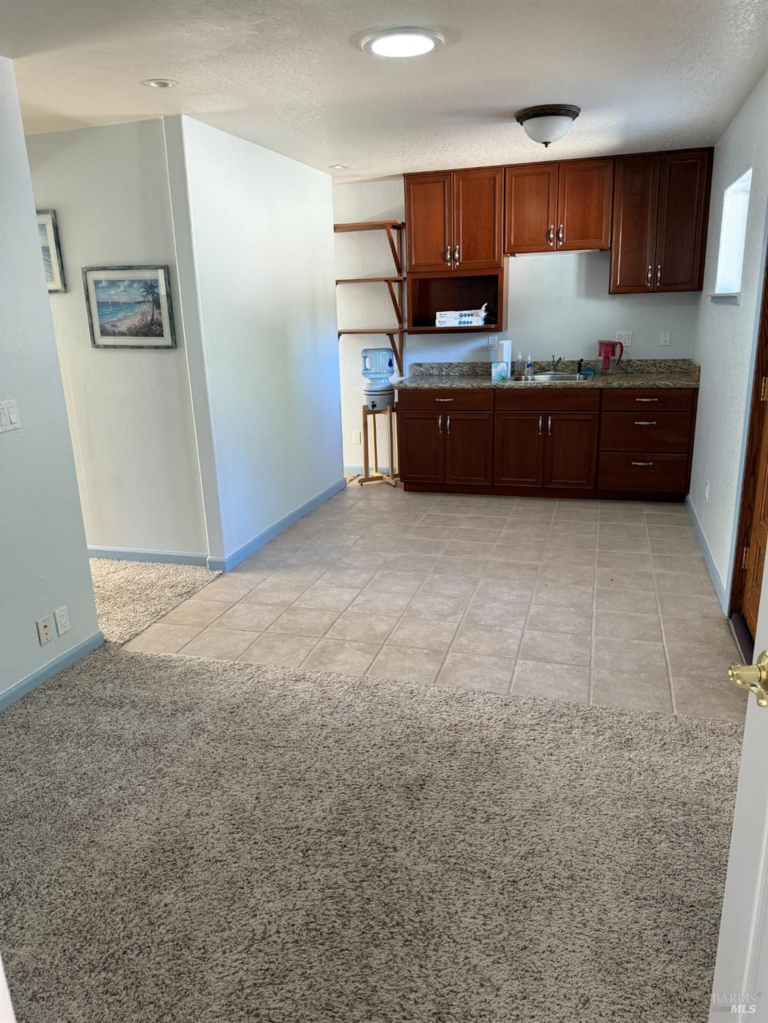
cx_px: 384
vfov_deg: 71.6
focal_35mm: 24
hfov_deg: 56.8
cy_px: 512
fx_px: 710
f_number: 1.78
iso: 200
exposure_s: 1/60
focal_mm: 6.76
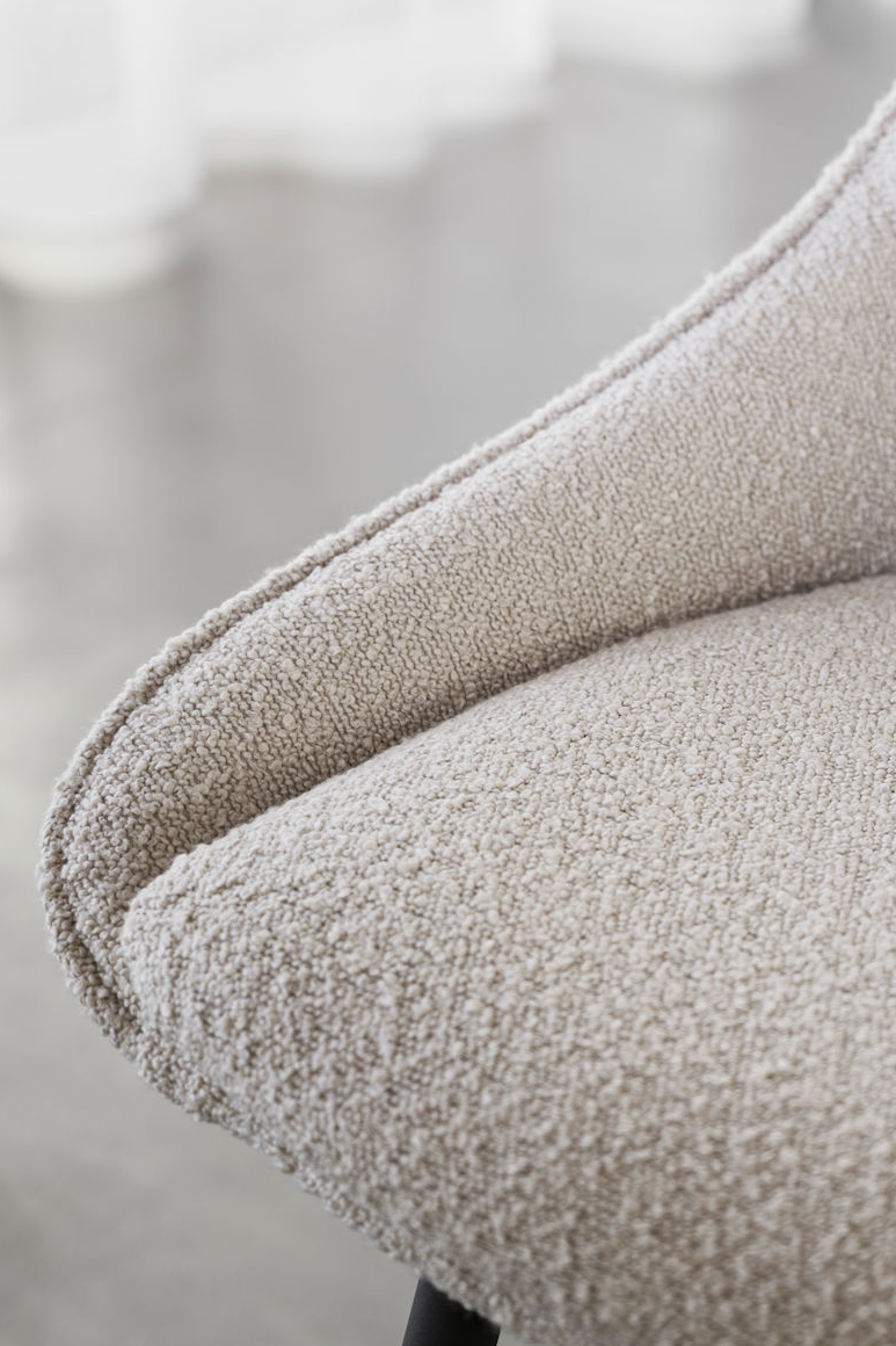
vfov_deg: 20.3
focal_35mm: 100
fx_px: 3734
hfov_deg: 13.6
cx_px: 704
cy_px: 441
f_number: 4
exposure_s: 1/60
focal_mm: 58
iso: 64
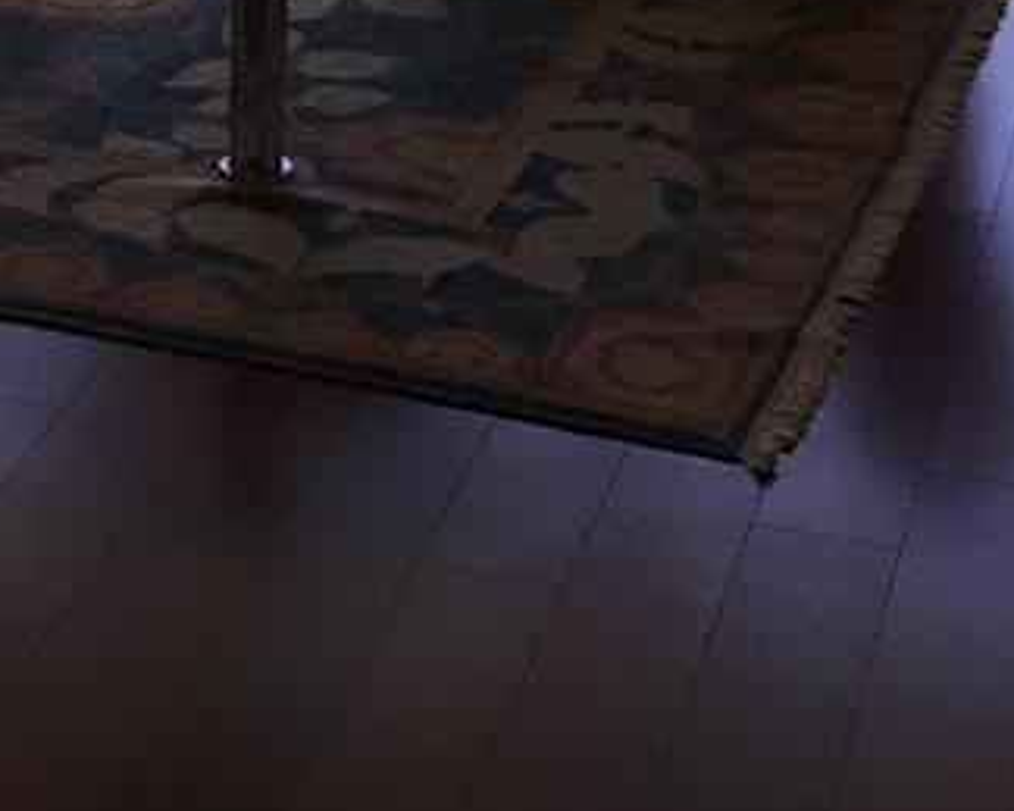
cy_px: -219
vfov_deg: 13.3
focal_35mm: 112
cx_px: 103
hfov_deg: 16.9
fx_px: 3360
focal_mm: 3.3
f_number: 2.4
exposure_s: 1/120
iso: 32
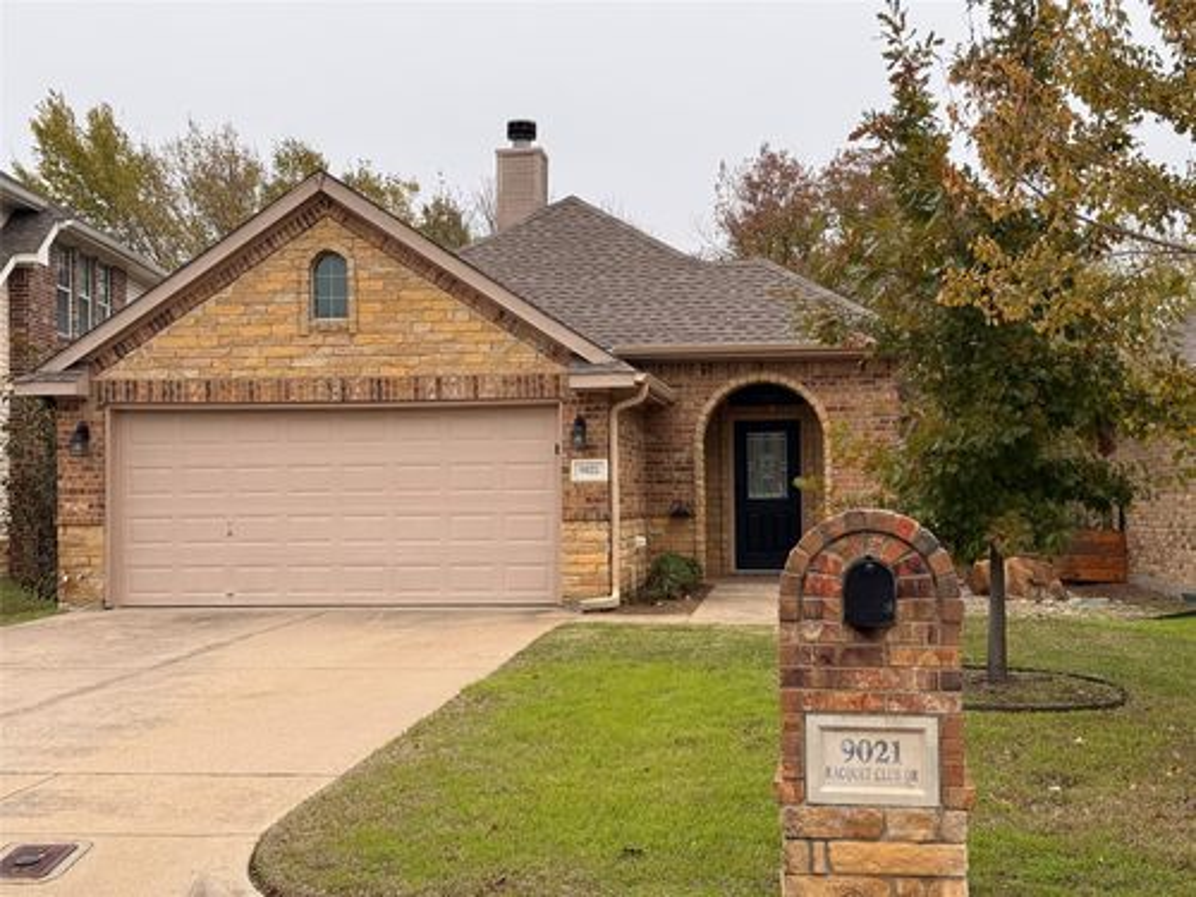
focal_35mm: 48
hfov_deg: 39.7
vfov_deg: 30.3
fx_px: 1658
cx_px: 598
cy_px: 448
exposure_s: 1/1403
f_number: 1.78
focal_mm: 6.76
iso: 64
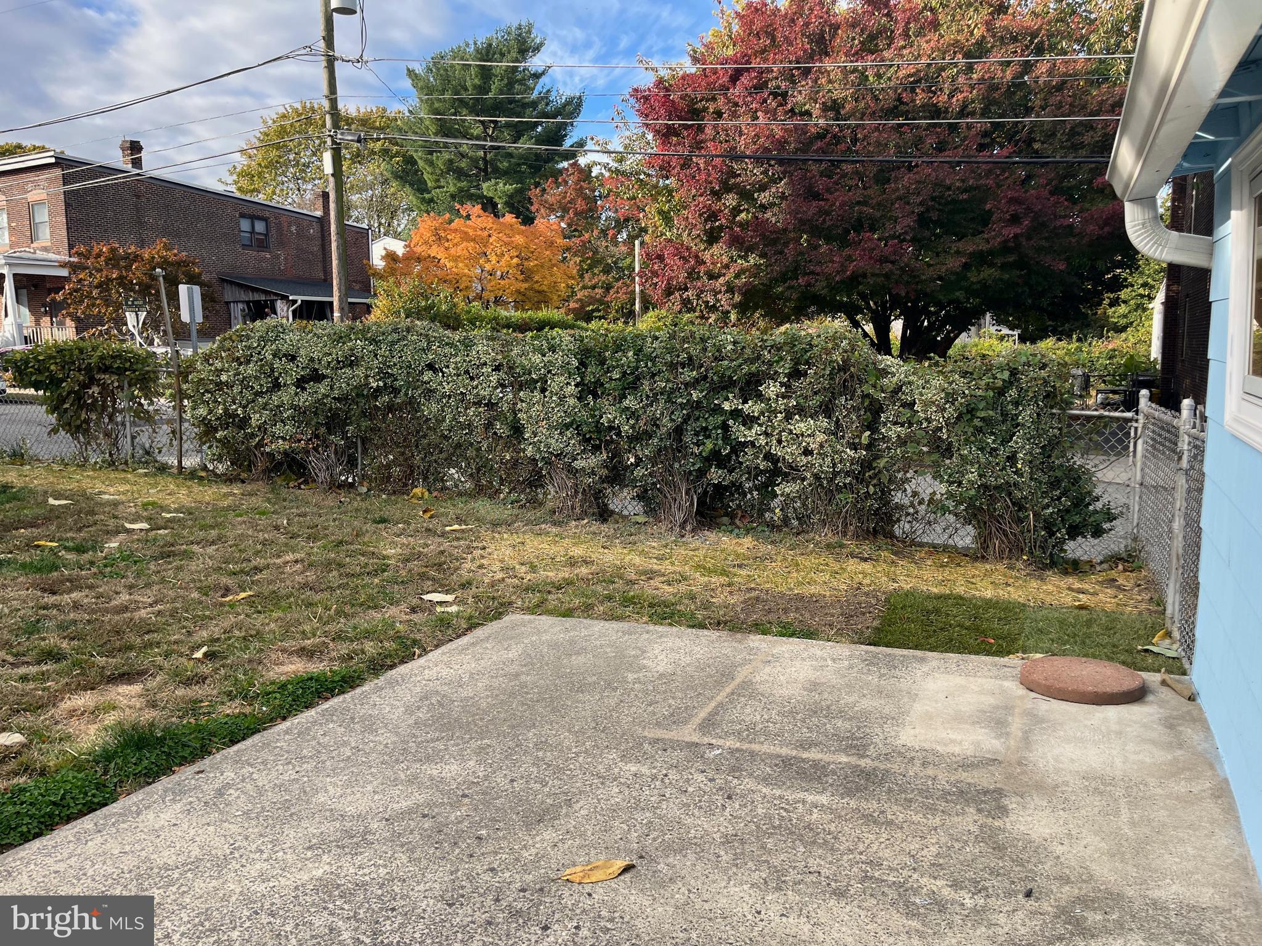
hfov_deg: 67.3
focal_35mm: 26
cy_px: 473
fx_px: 948
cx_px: 631
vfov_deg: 53.1
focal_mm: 5.1
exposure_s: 1/928
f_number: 1.6
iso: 50
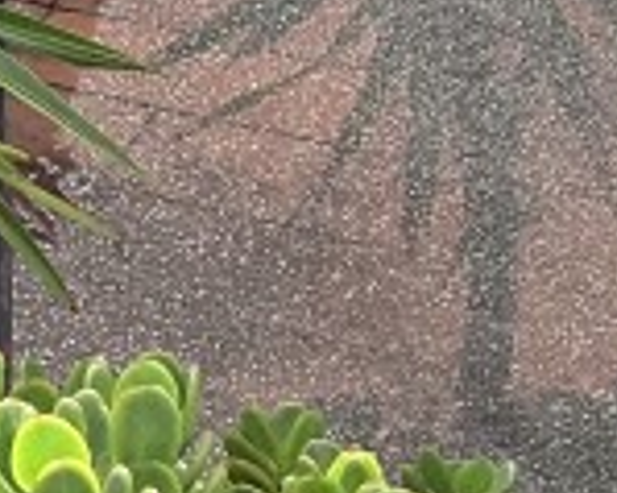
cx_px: -451
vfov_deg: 9.0
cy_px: -435
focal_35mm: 163
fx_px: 2975
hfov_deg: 11.1
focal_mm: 3.3
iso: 25
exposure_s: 1/562
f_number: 2.4
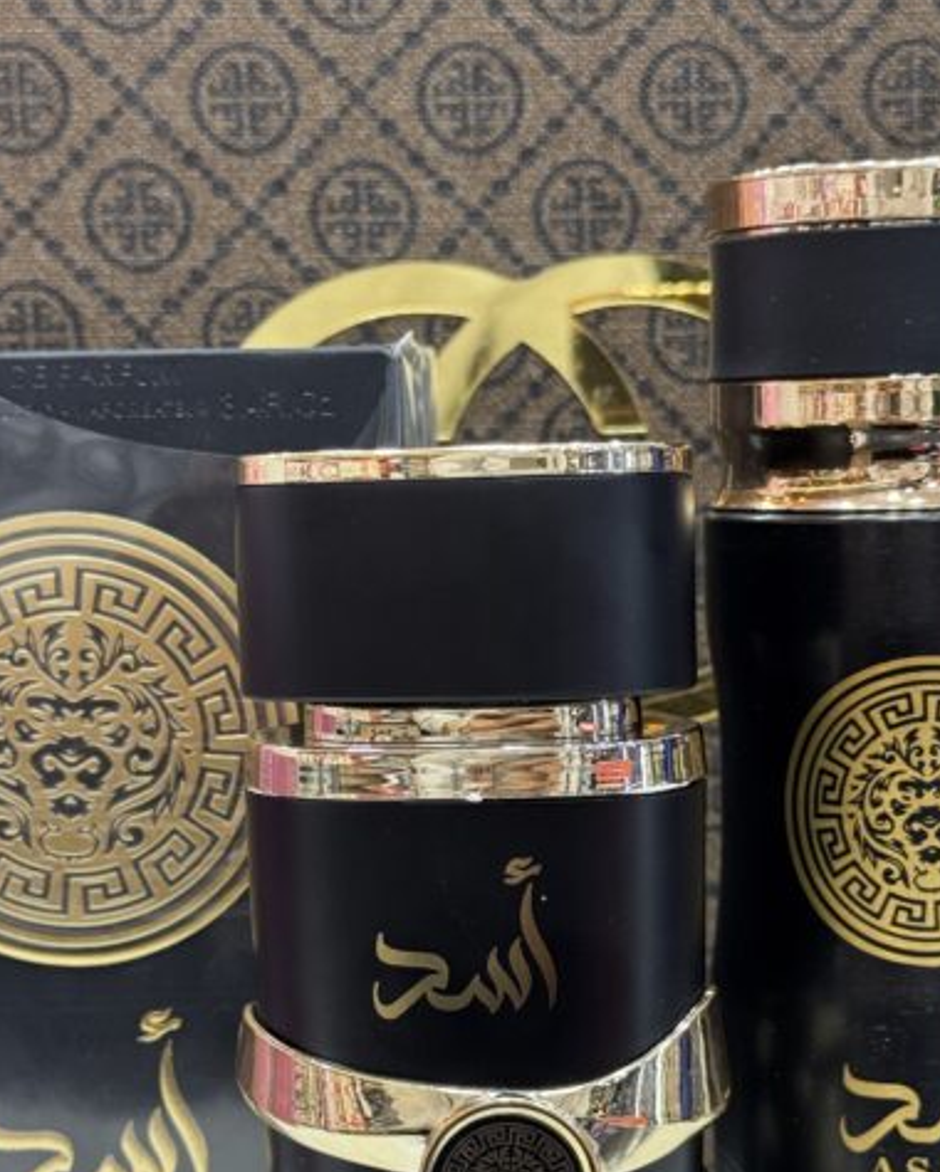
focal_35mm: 79
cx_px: 480
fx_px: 2744
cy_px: 801
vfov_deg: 24.0
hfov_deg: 19.4
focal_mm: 6.76
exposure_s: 1/50
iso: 100
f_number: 1.78
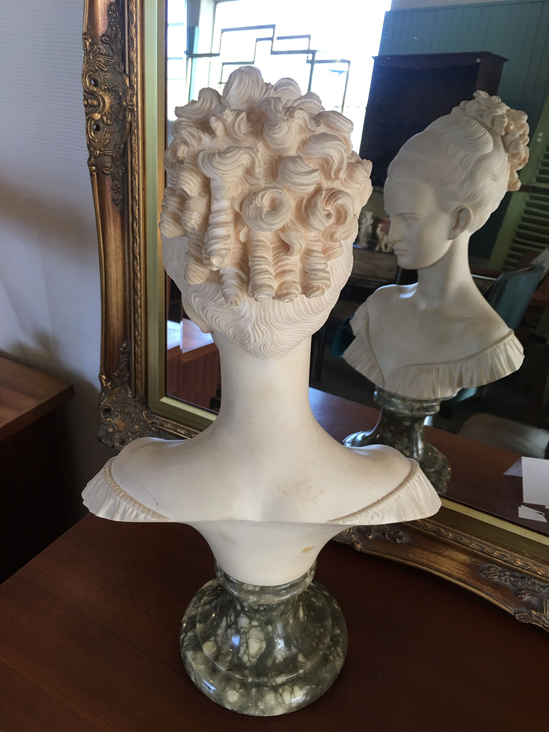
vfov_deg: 61.7
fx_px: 613
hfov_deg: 48.2
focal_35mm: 29
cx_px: 274
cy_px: 366
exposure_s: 1/33
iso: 40
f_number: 2.2
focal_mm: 4.15
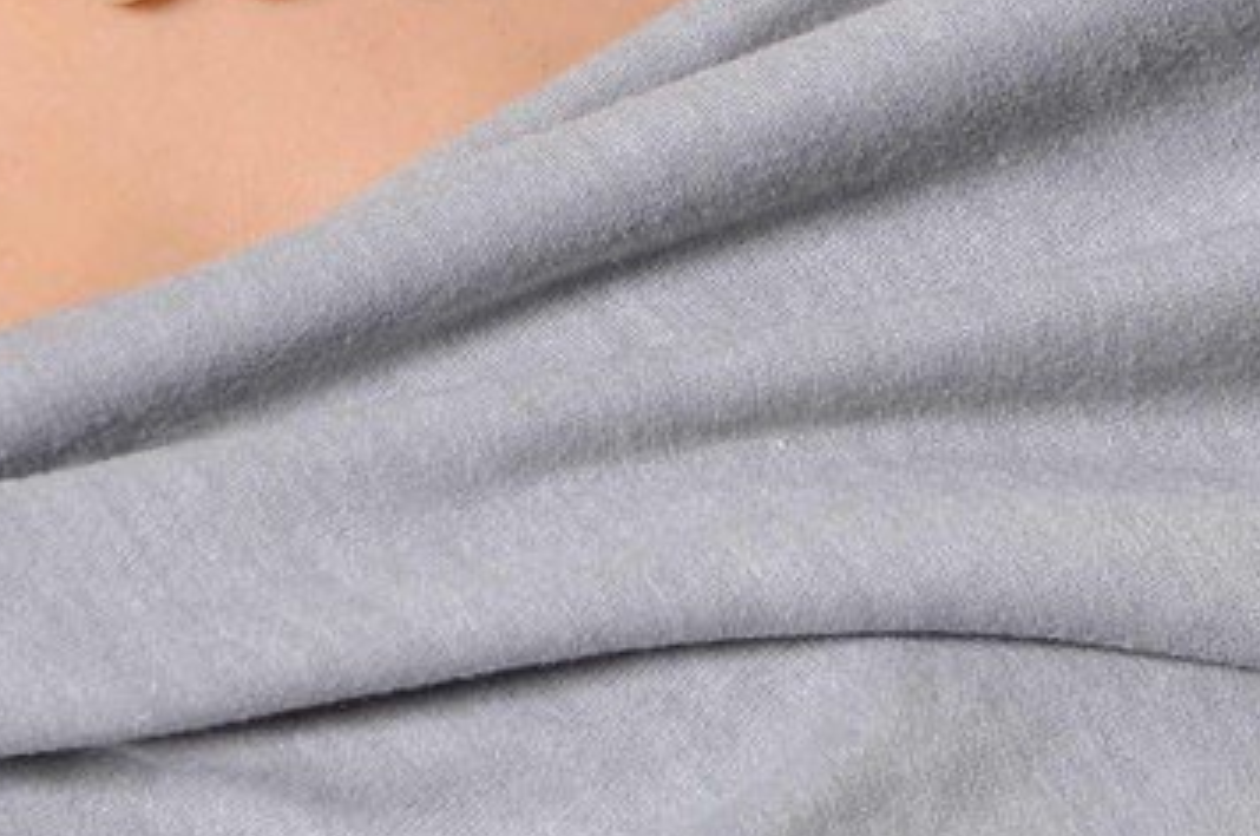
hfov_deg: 8.3
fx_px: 8664
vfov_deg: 5.5
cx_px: 609
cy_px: -244
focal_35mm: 248
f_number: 9
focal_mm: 42
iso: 200
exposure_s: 1/125
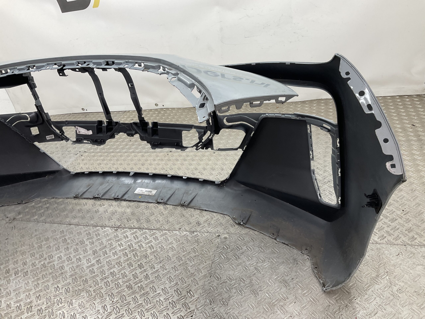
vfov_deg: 48.2
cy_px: 160
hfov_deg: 61.7
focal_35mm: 29
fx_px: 356
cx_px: 212
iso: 25
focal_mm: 3
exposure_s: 1/100
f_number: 1.8
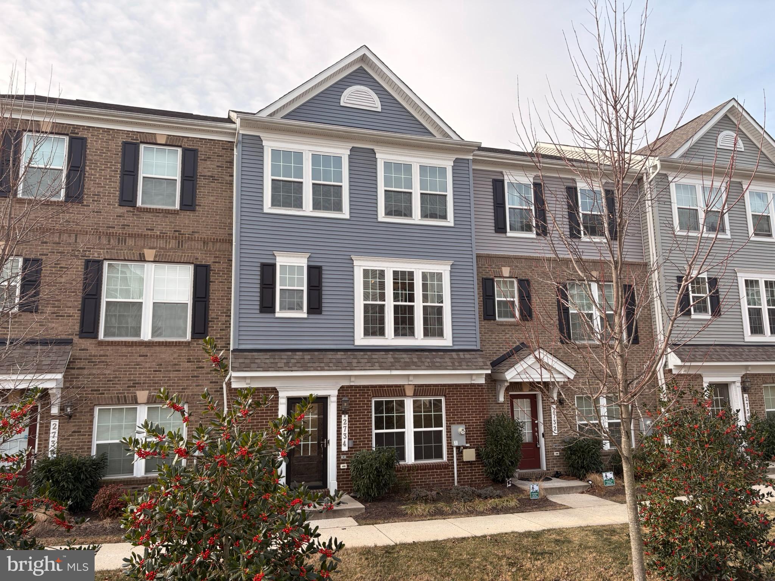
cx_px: 388
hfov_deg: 67.3
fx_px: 582
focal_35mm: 26
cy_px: 290
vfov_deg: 53.1
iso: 64
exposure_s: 1/1337
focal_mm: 5.96
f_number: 1.6
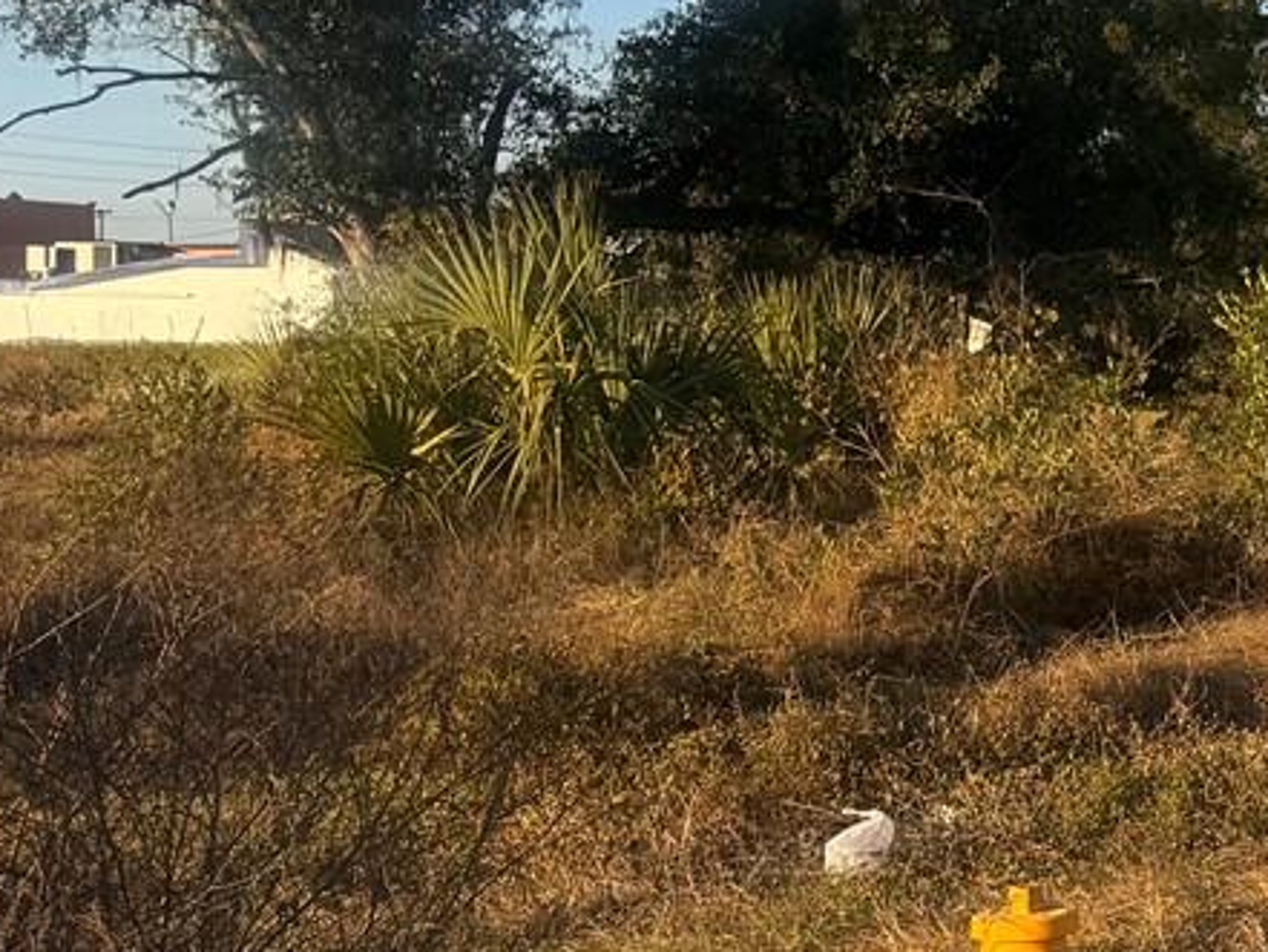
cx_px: 2211
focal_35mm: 87
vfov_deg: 17.0
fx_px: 3188
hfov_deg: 18.3
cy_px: 449
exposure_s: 1/2710
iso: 80
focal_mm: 6.76
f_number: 1.78
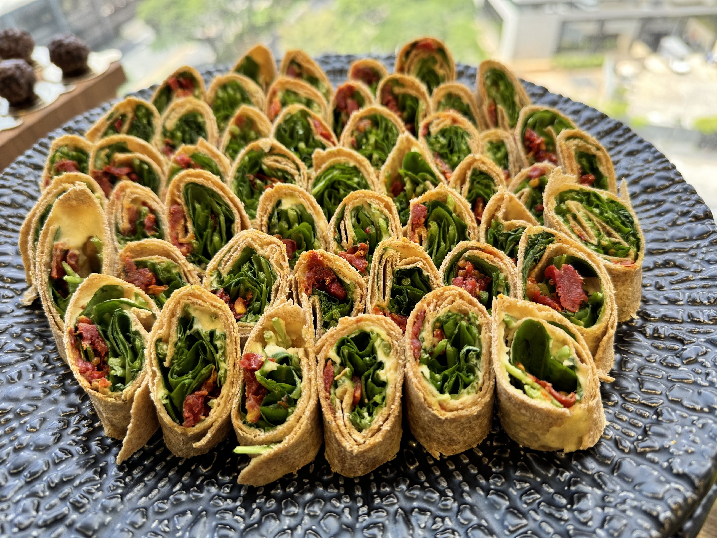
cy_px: 269
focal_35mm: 24
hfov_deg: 71.6
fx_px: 497
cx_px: 358
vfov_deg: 56.8
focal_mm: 6.76
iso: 125
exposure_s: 1/121
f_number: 1.78
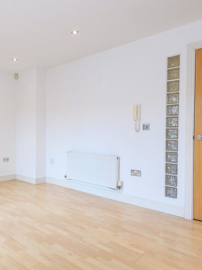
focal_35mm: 27
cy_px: 123
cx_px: 40
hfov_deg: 48.4
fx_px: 210
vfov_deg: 65.2
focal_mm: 16
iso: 500
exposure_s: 1/50
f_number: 8
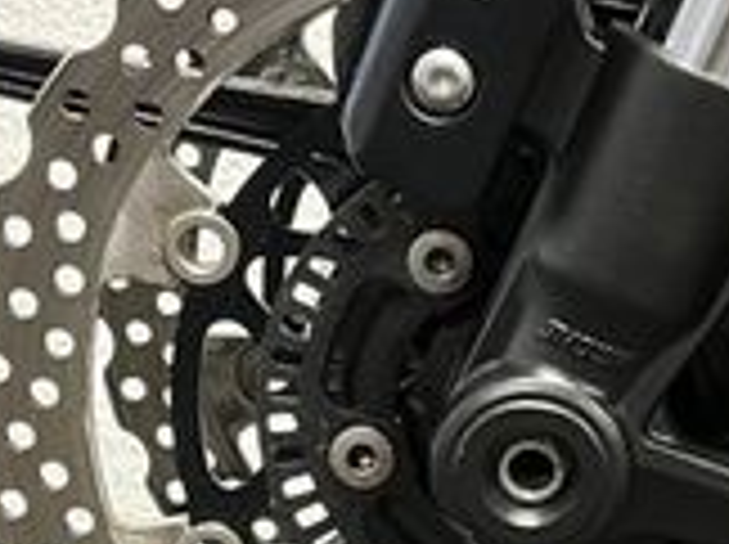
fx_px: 2166
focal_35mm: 103
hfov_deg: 18.6
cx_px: 724
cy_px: 324
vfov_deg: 14.3
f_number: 1.6
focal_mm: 5.1
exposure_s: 1/33
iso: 500
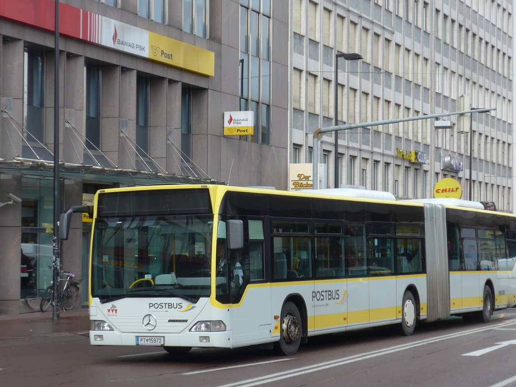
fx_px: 1312
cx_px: 256
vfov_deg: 16.8
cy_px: 208
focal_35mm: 88
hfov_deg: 22.3
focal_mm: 15
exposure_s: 1/400
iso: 80
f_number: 4.2
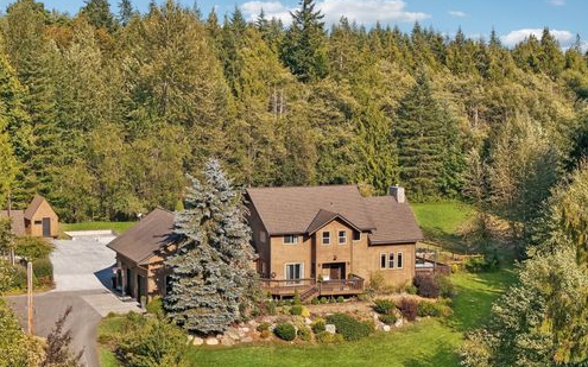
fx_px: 1201
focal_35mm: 75
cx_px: 293
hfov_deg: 27.5
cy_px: 187
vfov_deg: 17.4
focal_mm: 19.35
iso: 100
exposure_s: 1/1000
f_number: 2.8
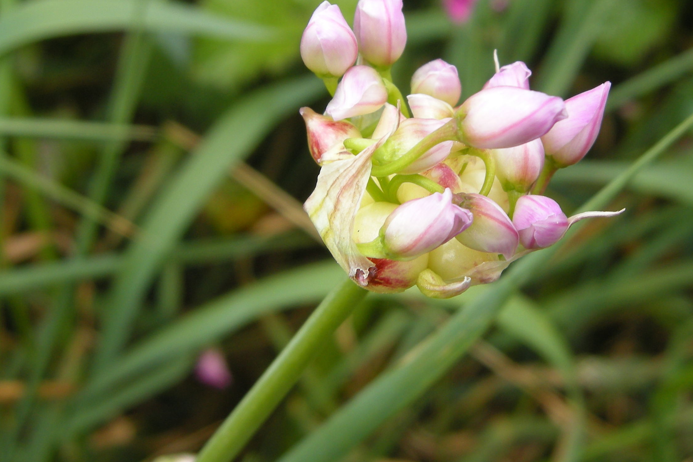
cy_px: 220
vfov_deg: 34.2
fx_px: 751
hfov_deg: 49.6
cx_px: 355
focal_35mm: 39
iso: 64
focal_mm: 7.5
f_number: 4.3
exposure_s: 1/128
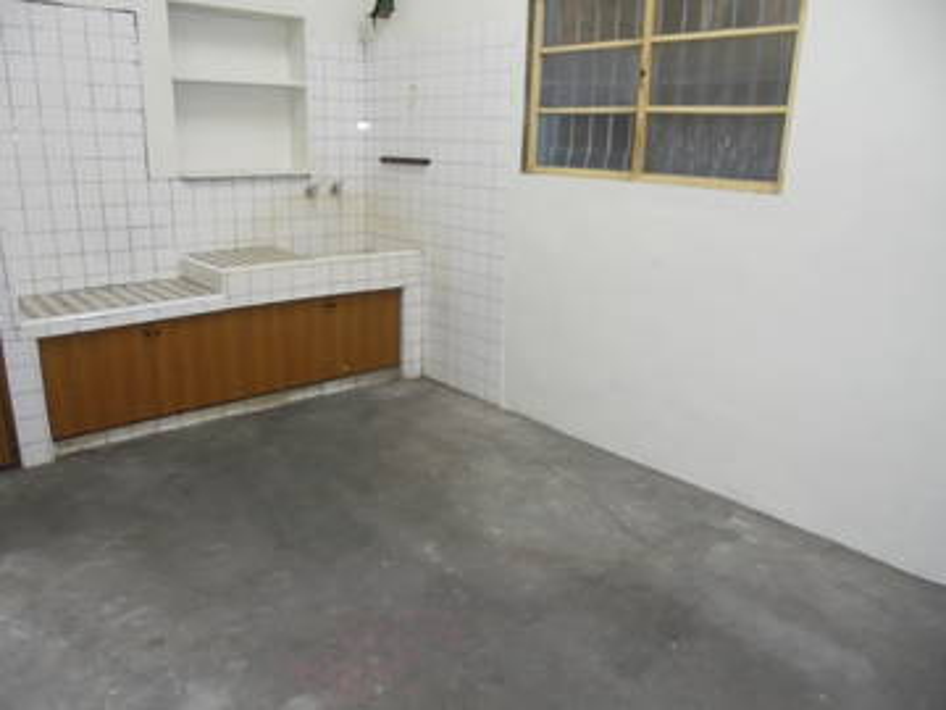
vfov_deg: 53.1
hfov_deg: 67.3
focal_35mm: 26
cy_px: 355
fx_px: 711
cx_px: 473
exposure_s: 1/30
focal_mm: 4.6
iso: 400
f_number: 3.5
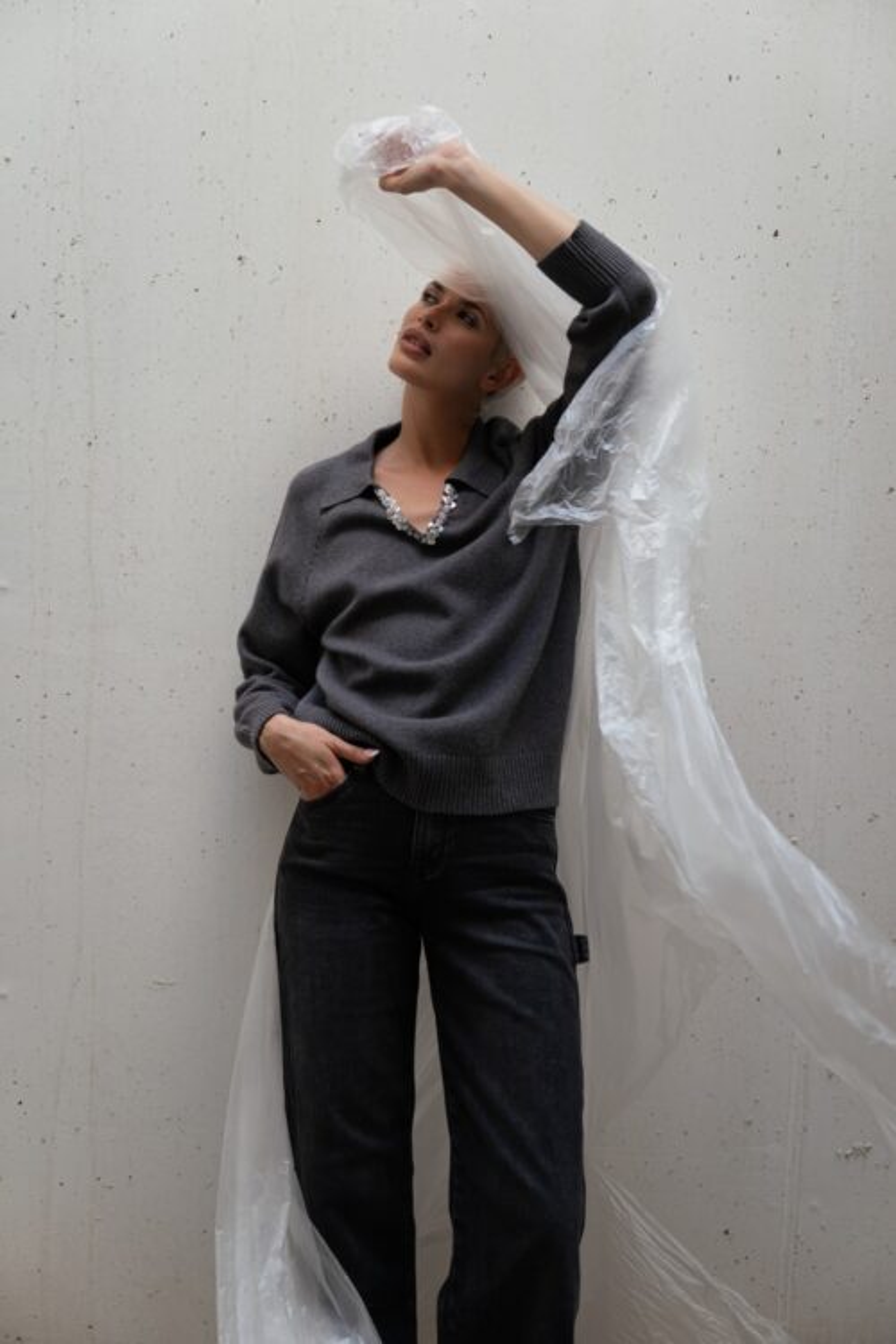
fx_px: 1643
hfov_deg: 30.5
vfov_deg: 44.5
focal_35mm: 44
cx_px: 448
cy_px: 672
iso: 400
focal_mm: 44
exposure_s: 1/200
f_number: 3.2
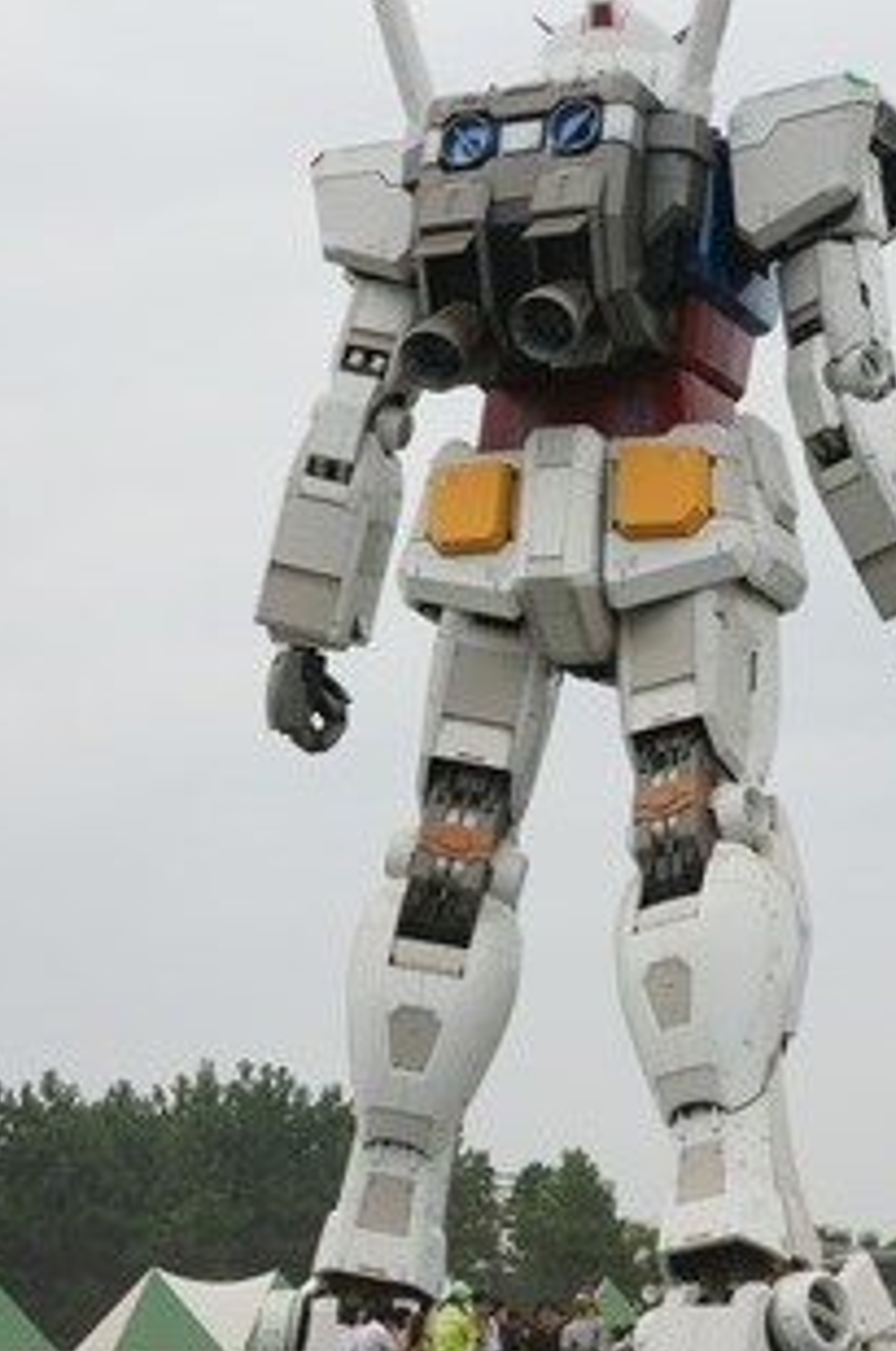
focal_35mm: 102
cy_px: 665
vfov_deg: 20.0
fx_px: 3821
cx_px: 583
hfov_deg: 13.4
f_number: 8
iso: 200
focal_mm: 50
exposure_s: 1/250
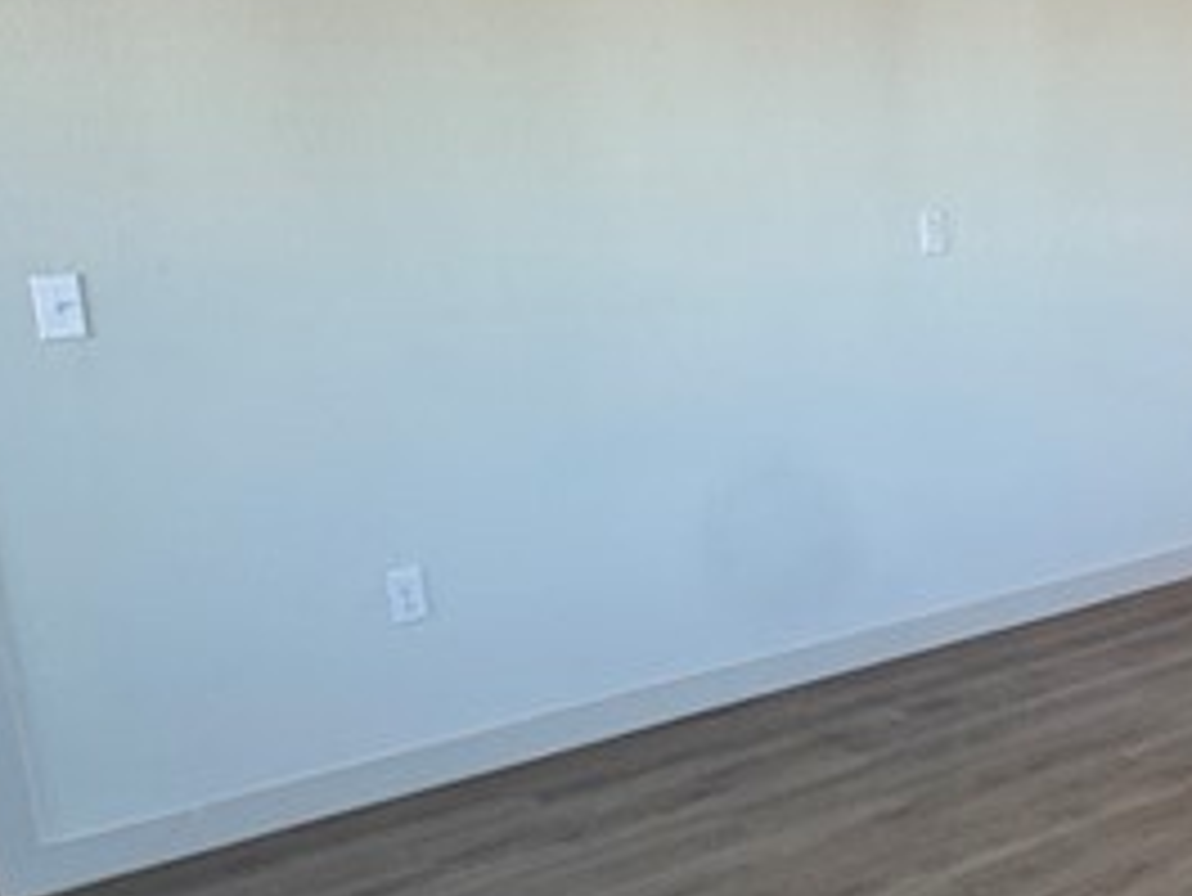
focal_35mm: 54
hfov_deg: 32.1
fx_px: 1860
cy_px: 585
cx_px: 1250
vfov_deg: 26.9
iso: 160
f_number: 2.2
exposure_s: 1/120
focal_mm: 2.22
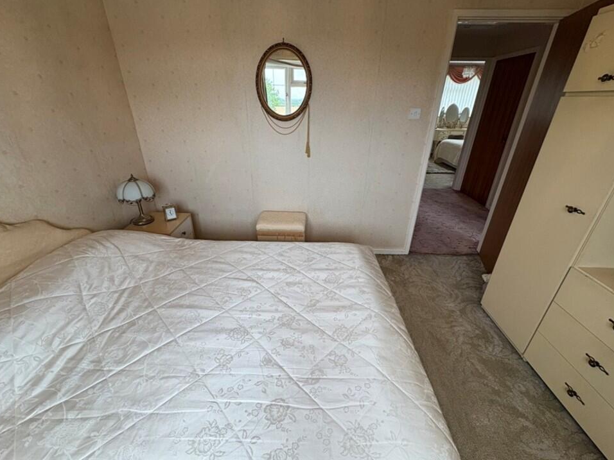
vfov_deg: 81.7
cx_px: 303
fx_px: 266
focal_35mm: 15
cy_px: 224
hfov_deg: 98.2
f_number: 2.2
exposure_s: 1/100
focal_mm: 2.22
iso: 160
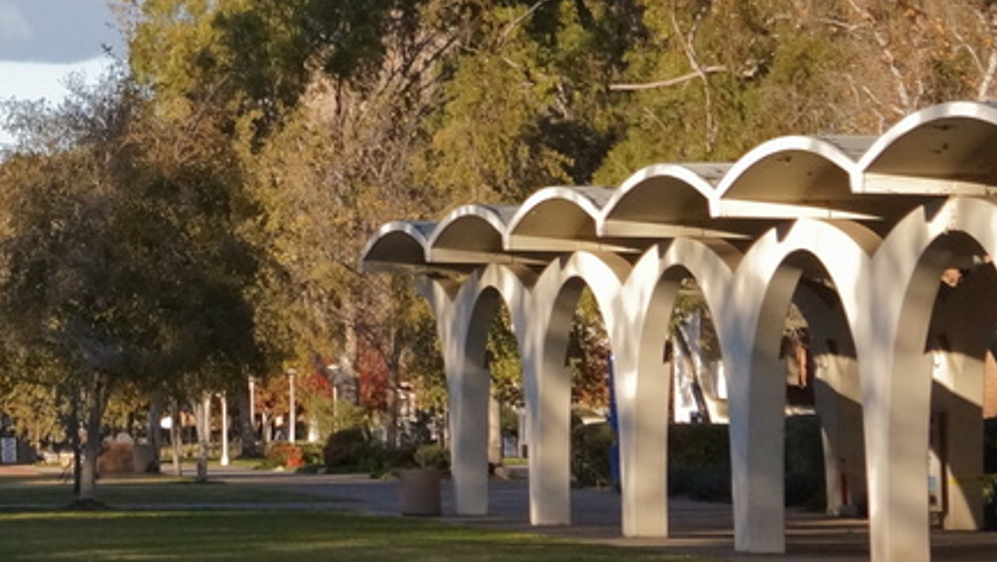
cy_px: -131
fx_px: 4602
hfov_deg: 11.8
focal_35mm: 174
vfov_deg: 6.9
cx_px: -486
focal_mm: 32
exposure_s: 1/4000
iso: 1600
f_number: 4.5
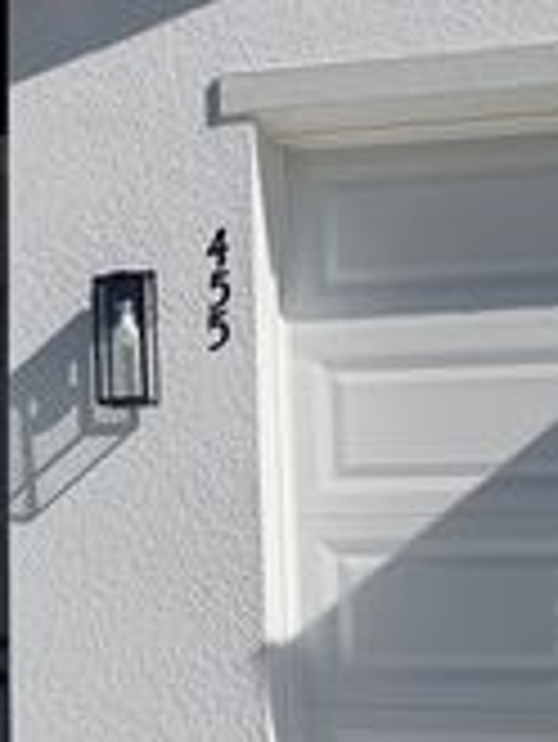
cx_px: -122
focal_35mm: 97
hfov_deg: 14.7
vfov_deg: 20.2
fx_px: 2082
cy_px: 277
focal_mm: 6.76
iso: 80
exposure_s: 1/10309
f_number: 1.78
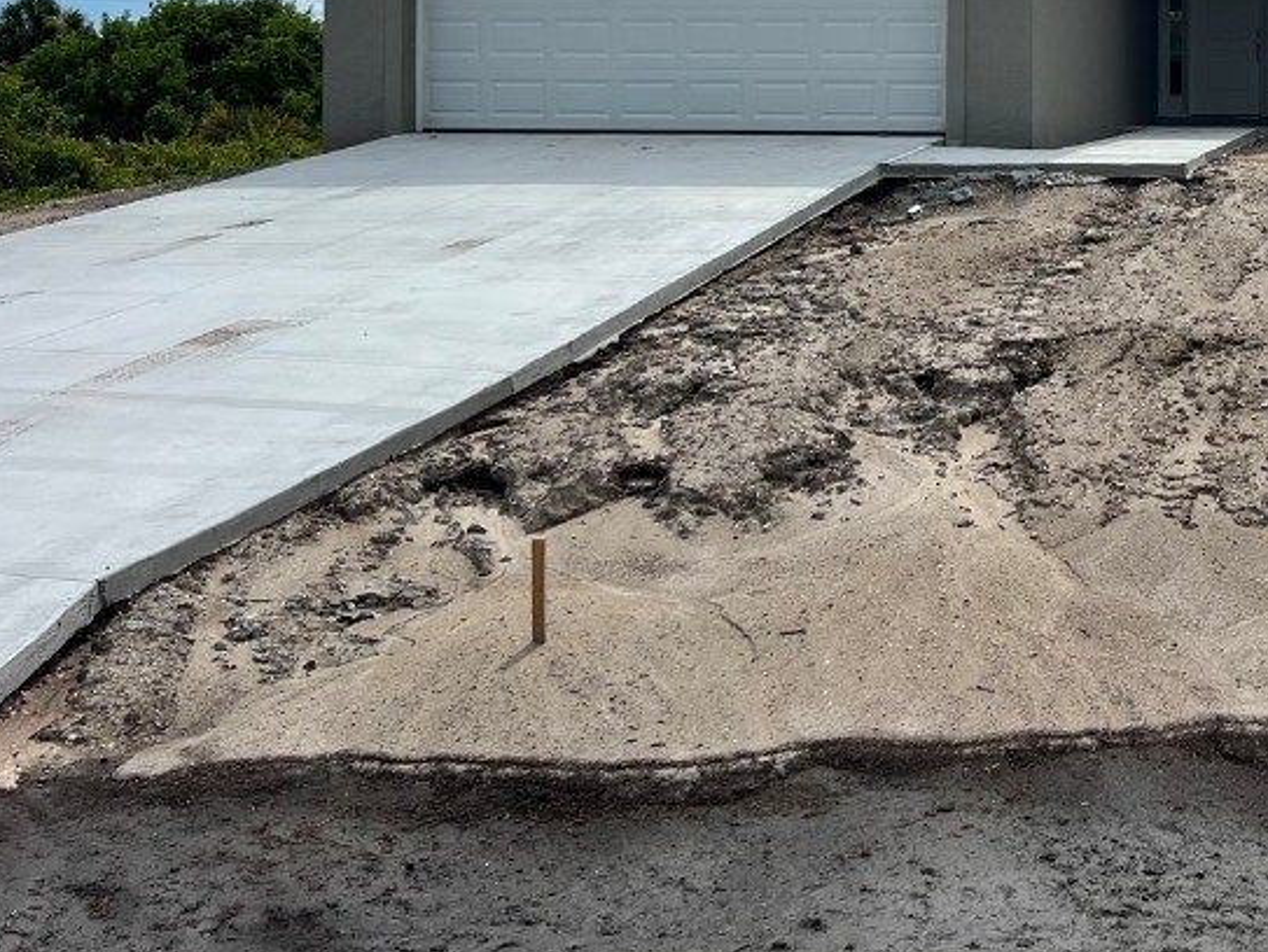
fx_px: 1796
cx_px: 1135
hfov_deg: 36.5
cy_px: 103
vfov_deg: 28.6
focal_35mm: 49
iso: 50
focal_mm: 5.7
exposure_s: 1/8696
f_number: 1.5
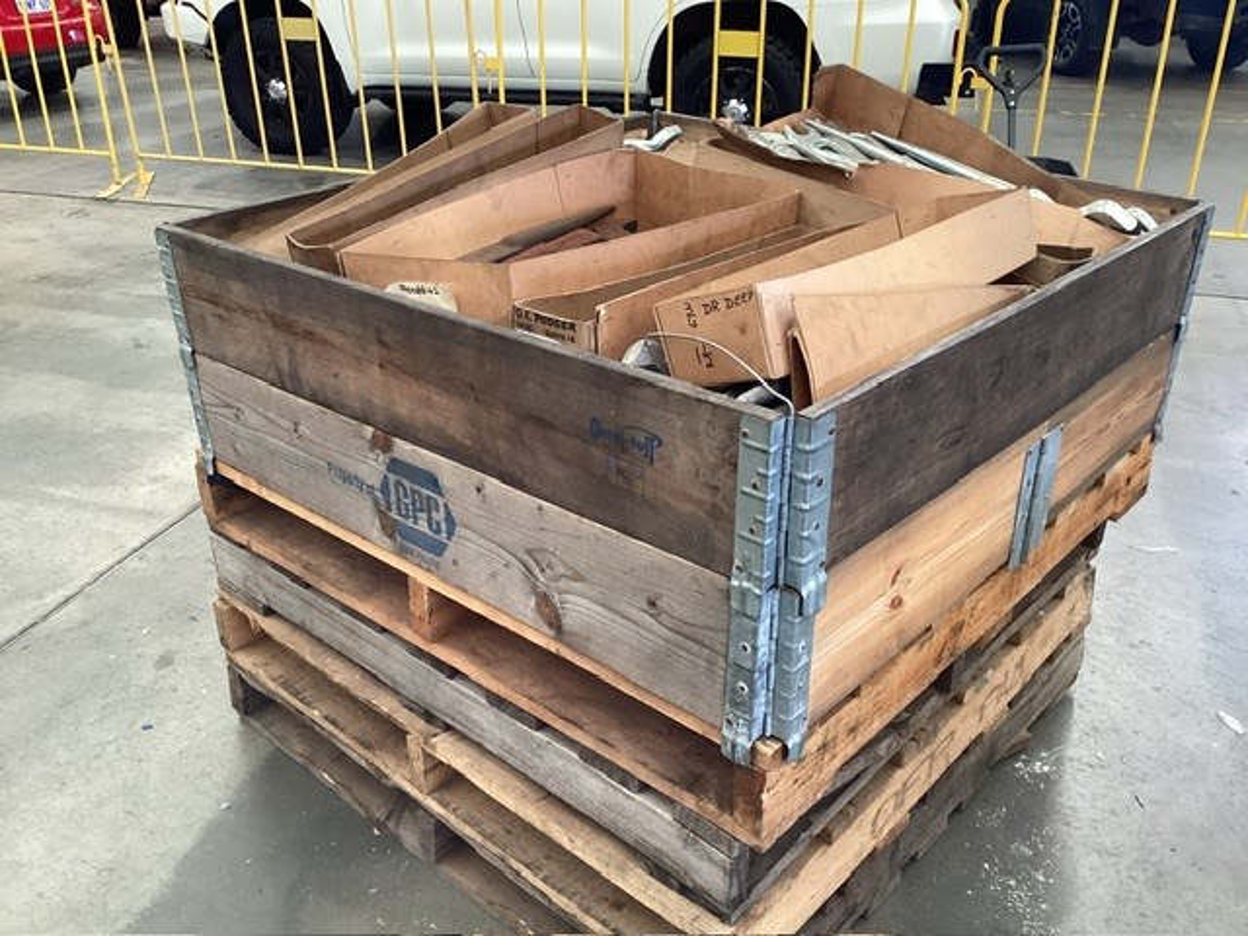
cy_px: 468
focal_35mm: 31
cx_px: 624
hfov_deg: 58.4
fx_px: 1118
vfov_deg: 45.4
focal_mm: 3.3
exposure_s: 1/60
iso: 200
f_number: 2.4
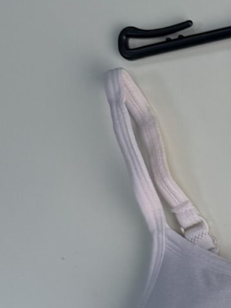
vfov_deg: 14.6
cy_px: 478
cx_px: 557
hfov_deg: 10.3
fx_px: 1112
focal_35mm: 125
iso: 80
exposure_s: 1/1250
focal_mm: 6.76
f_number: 1.78
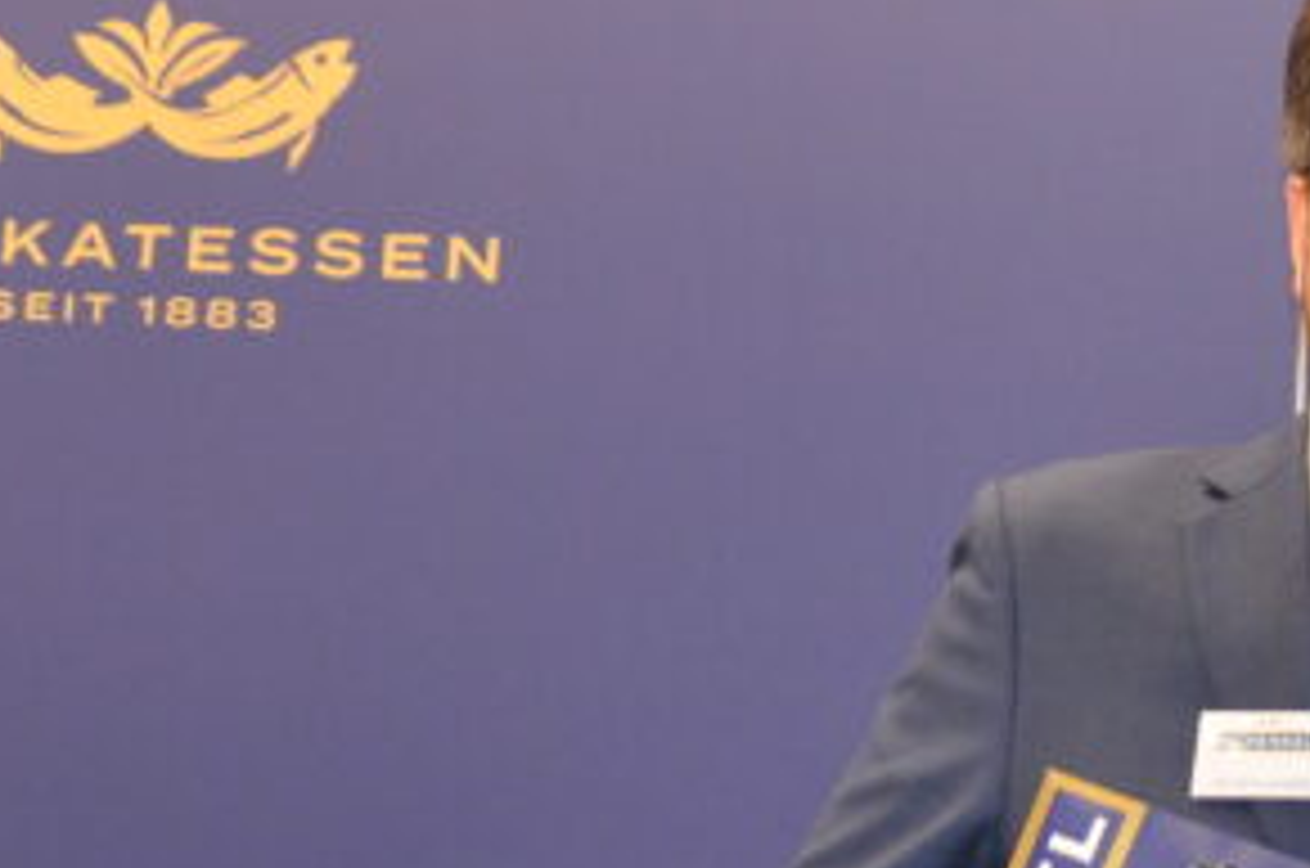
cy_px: 184
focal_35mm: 90
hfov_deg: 21.5
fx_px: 3261
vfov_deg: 15.1
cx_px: 1463
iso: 500
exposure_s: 1/125
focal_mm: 17
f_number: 2.8
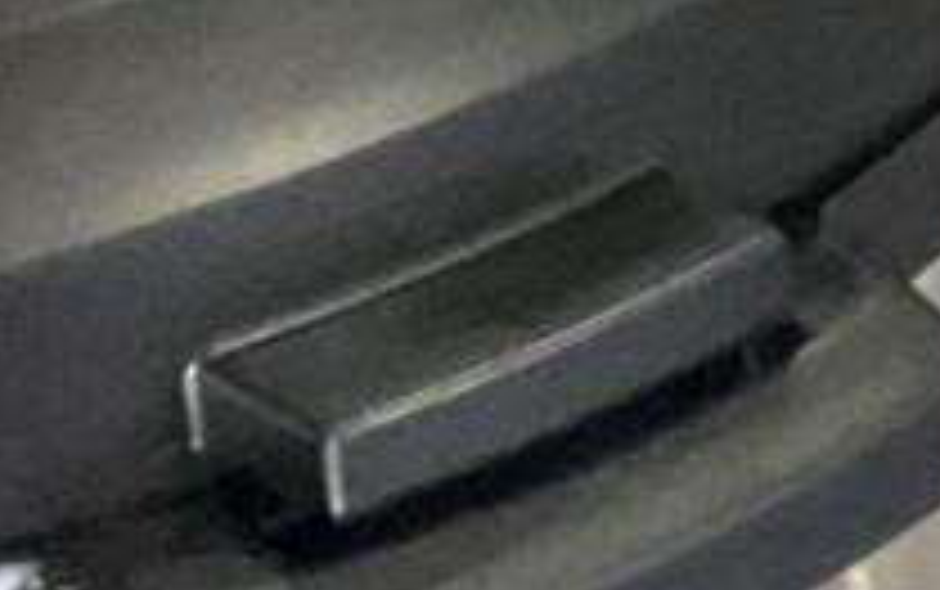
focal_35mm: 235
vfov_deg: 5.1
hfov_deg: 7.2
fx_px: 6025
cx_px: 3445
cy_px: -1594
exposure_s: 1/60
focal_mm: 3
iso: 125
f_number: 1.8
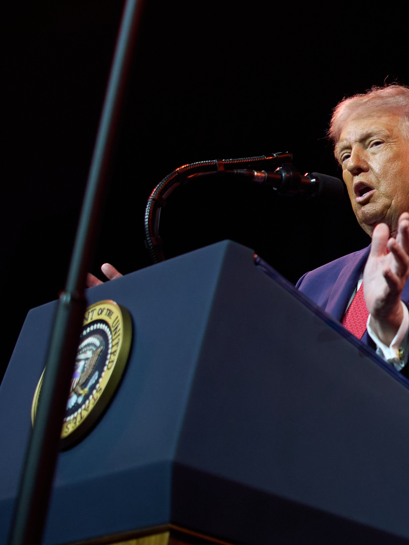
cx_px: 729
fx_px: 2395
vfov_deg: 13.0
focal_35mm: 152
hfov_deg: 9.3
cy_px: 169
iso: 800
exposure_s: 1/640
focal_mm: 50
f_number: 2
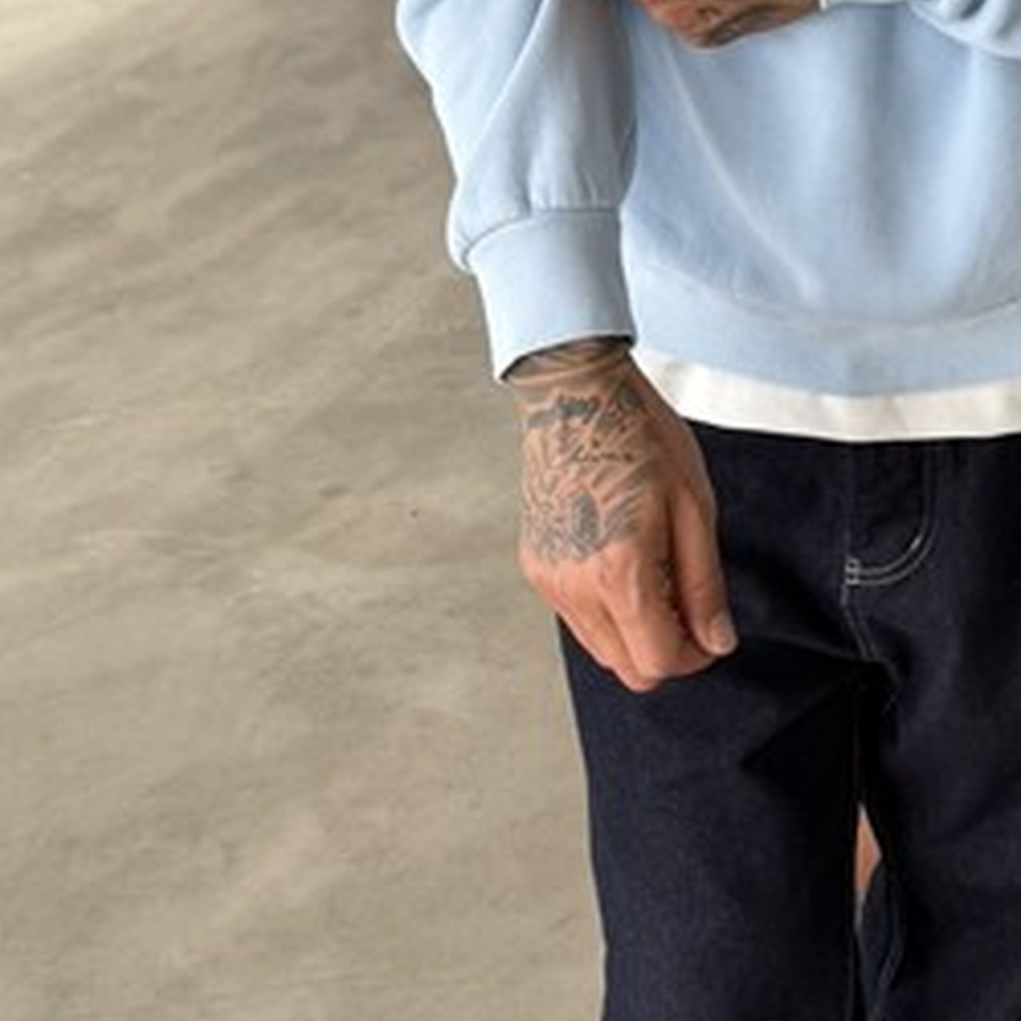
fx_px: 2269
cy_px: 363
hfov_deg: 24.9
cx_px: 825
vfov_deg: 25.3
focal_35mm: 68
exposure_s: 1/146
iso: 50
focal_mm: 6.76
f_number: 1.78
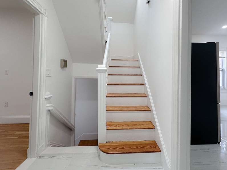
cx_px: 123
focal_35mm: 18
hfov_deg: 87.6
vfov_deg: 71.1
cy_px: 71
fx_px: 118
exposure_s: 1/120
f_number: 2.2
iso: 125
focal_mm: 2.22
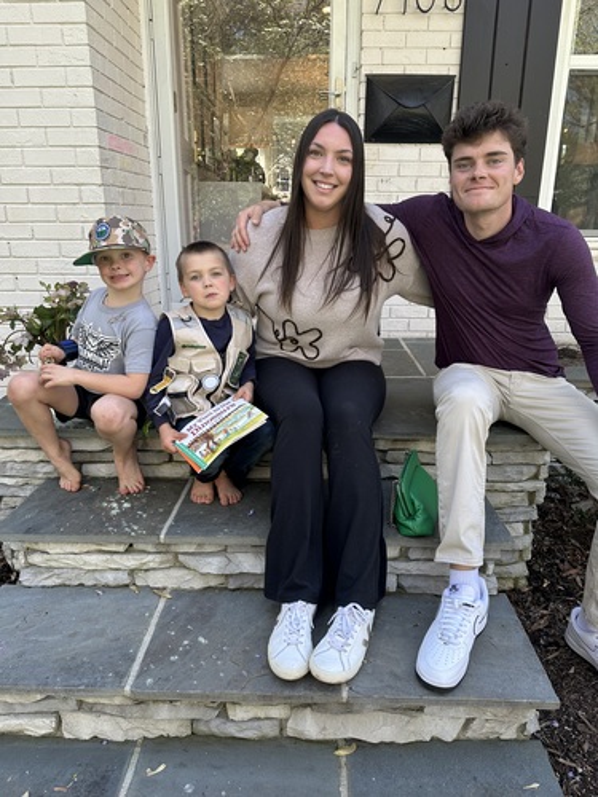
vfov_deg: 71.6
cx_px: 299
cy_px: 398
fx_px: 553
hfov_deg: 56.8
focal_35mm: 24
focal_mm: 6.86
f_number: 1.78
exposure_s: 1/357
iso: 80
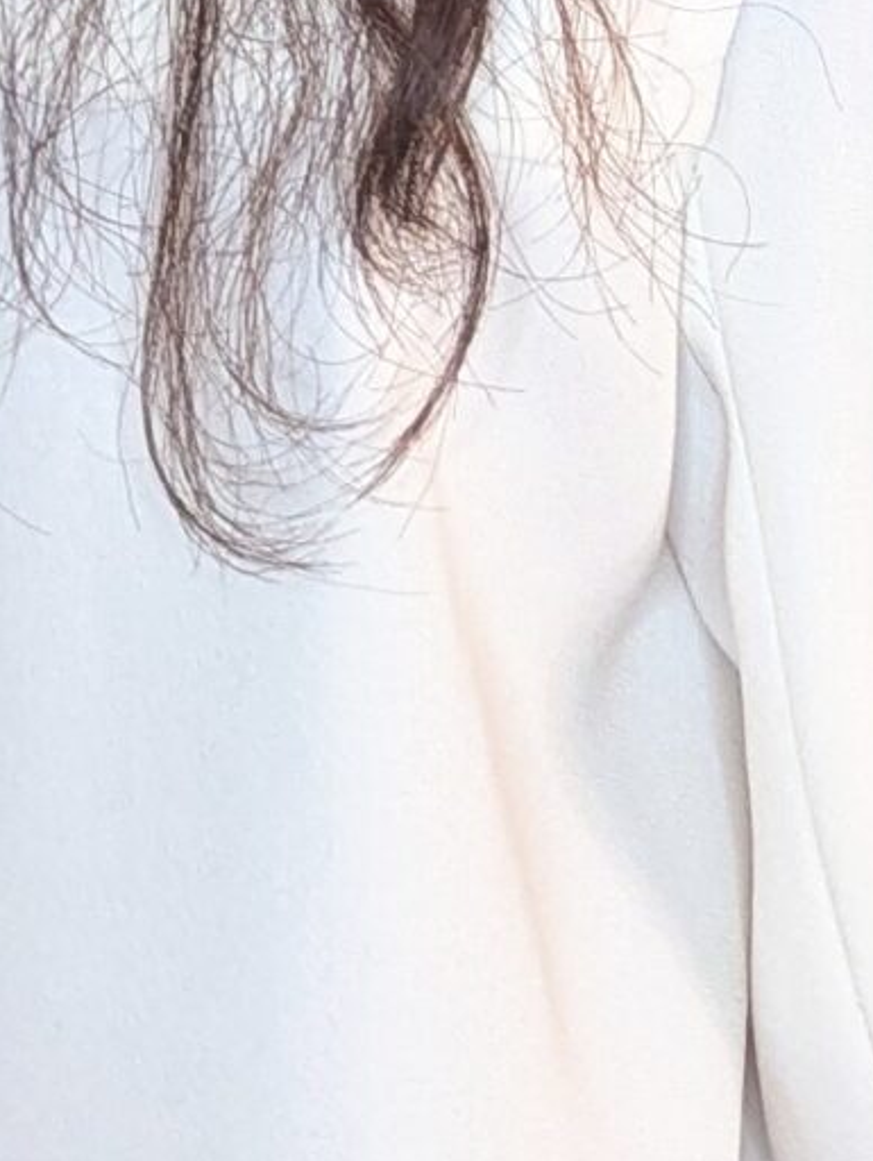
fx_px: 4028
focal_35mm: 120
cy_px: -1186
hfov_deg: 12.4
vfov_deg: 13.8
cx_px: 296
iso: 102
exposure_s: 1/41.8
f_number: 1.85
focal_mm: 6.81
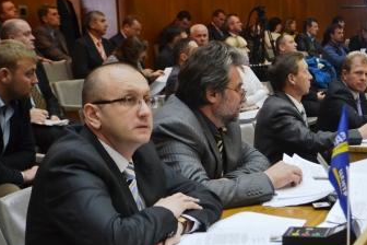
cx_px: 215
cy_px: 158
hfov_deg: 26.6
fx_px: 775
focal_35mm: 76
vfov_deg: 17.9
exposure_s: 1/15
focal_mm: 38
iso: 1000
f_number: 5
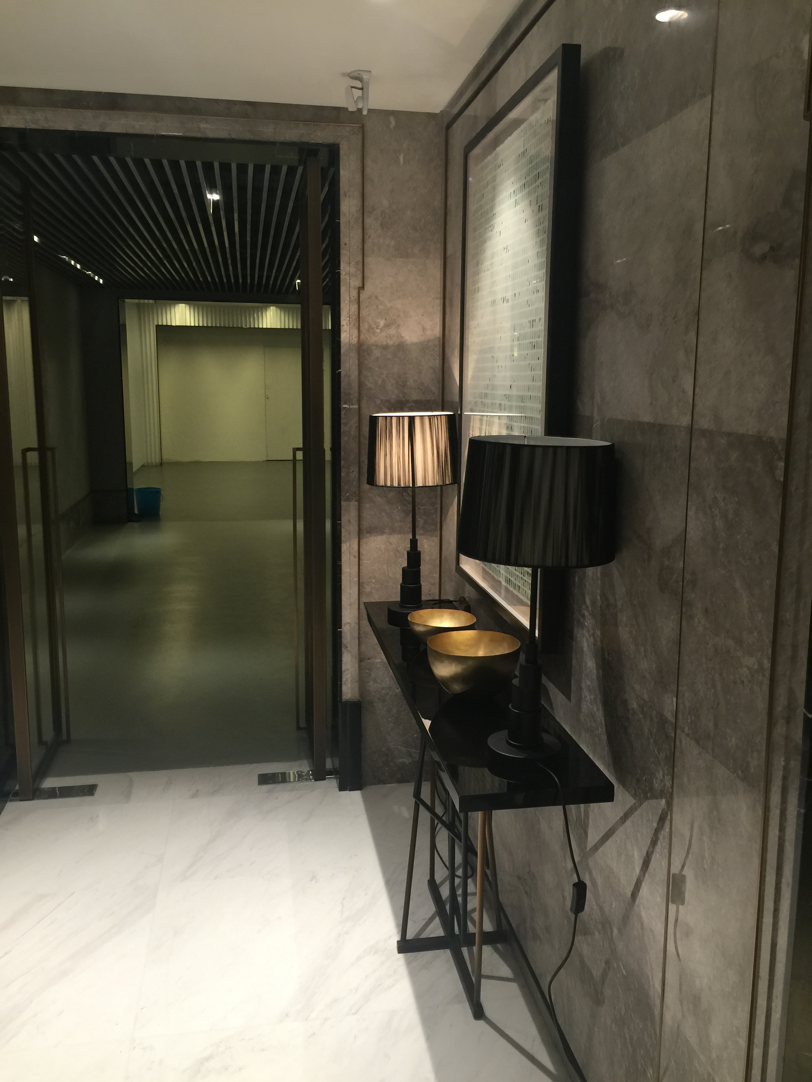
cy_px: 541
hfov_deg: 48.2
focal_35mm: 29
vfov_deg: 61.7
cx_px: 406
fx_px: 907
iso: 50
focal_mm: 4.15
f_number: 2.2
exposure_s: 1/17
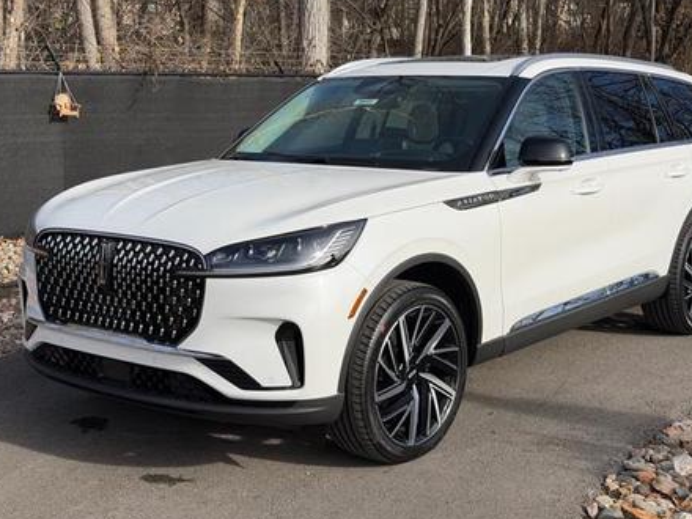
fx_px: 1099
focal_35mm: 55
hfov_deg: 34.9
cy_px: 233
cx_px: 374
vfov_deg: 26.5
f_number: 1.78
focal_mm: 6.76
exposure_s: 1/6024
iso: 64
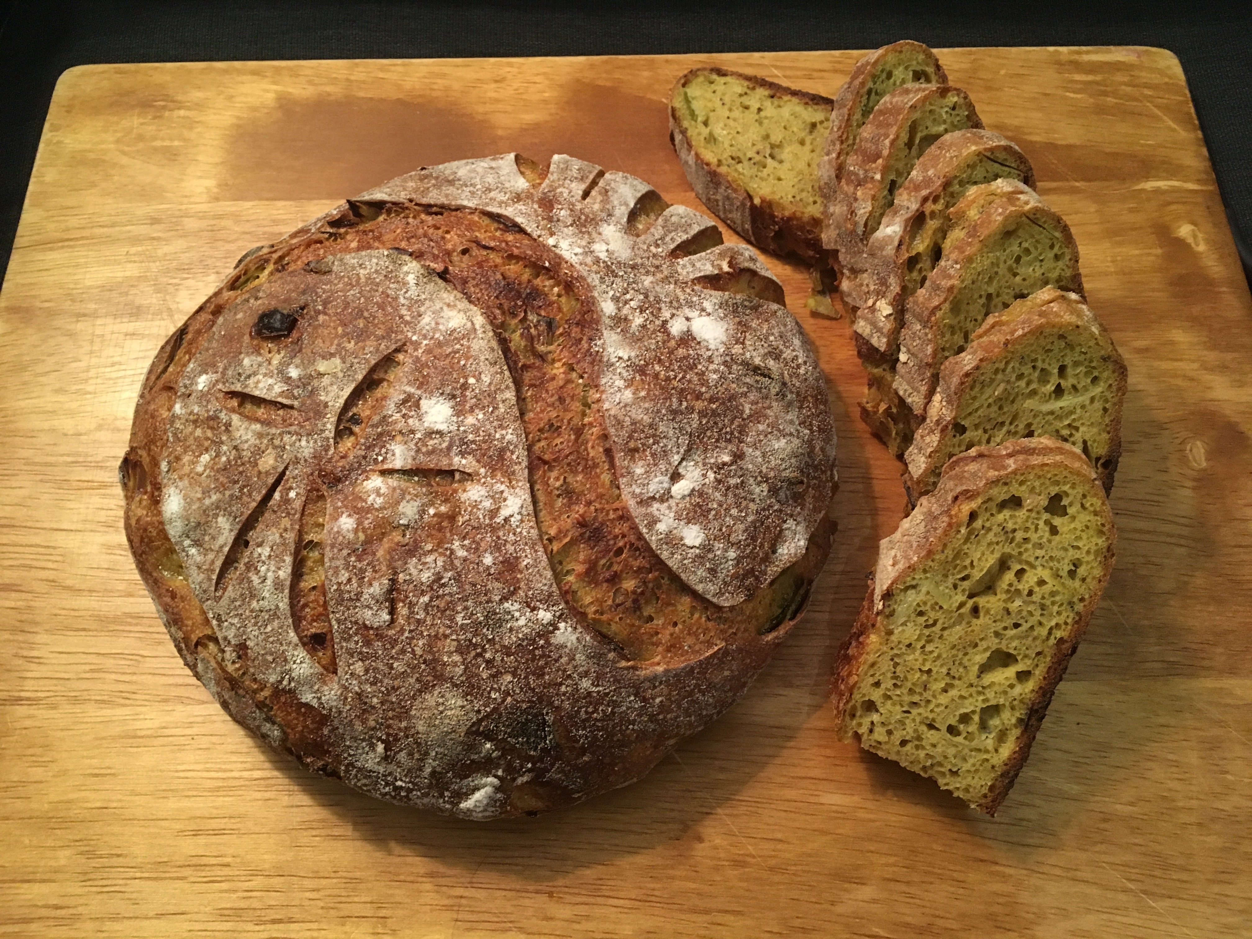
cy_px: 470
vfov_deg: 48.2
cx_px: 626
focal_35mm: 29
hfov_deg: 61.7
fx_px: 1049
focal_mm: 4.15
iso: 200
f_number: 2.2
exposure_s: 1/17
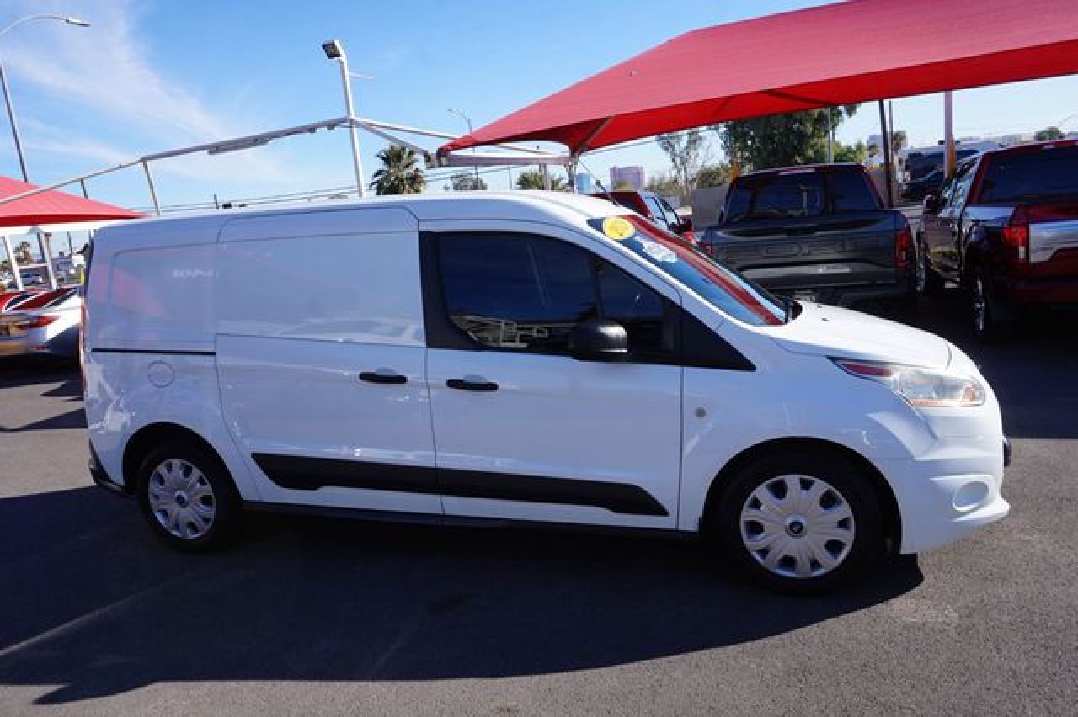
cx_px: 539
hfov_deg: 70.5
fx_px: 763
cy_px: 358
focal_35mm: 26
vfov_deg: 50.4
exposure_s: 1/80
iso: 100
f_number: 11
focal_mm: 17
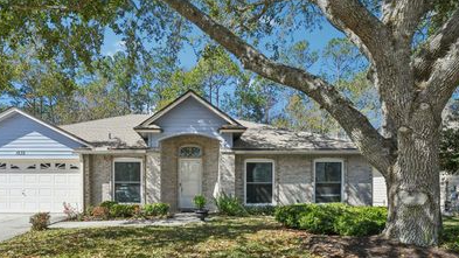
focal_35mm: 20
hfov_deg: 85.5
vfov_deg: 53.5
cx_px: 183
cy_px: 192
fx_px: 243
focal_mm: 10
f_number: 8
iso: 400
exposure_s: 1/500
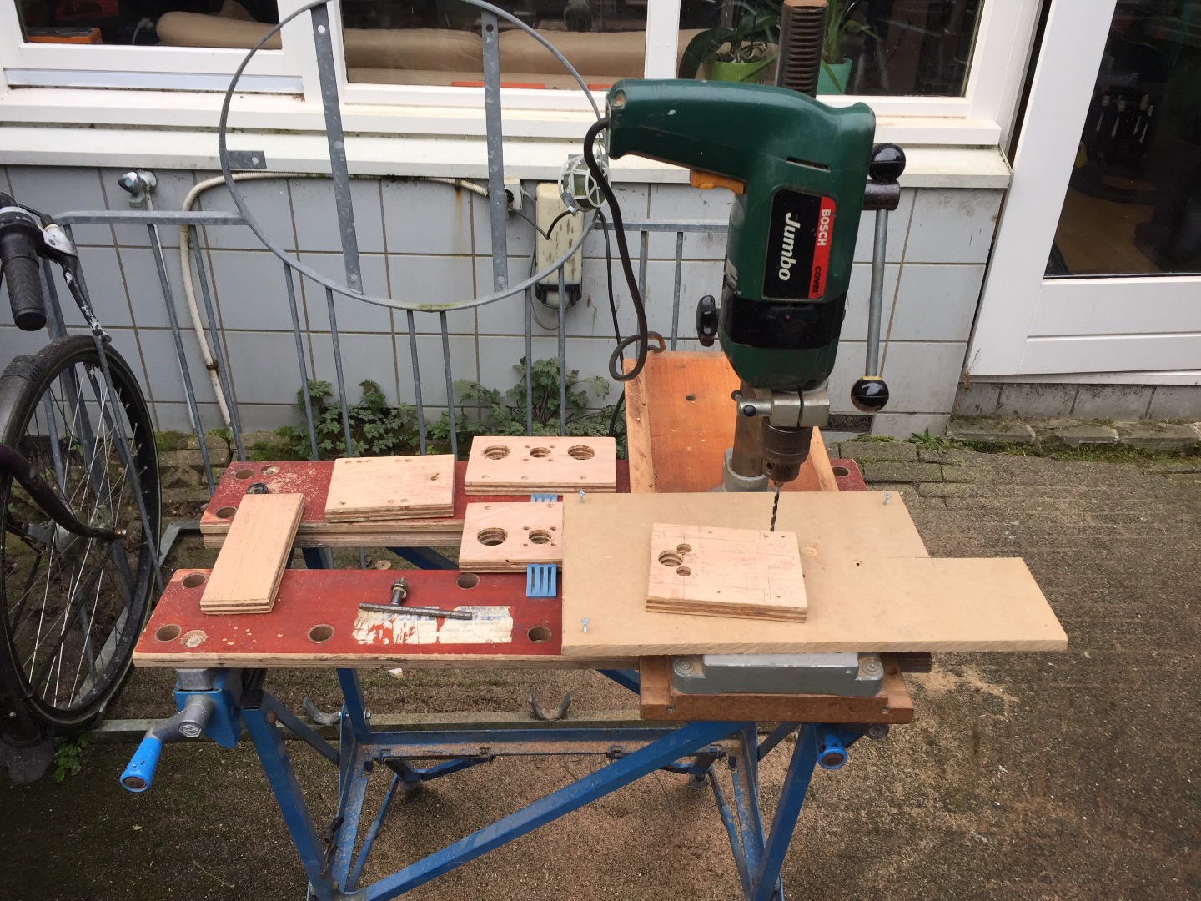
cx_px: 600
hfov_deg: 61.7
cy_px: 450
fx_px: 1006
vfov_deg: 48.2
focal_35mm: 29
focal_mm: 4.15
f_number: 2.2
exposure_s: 1/100
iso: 50
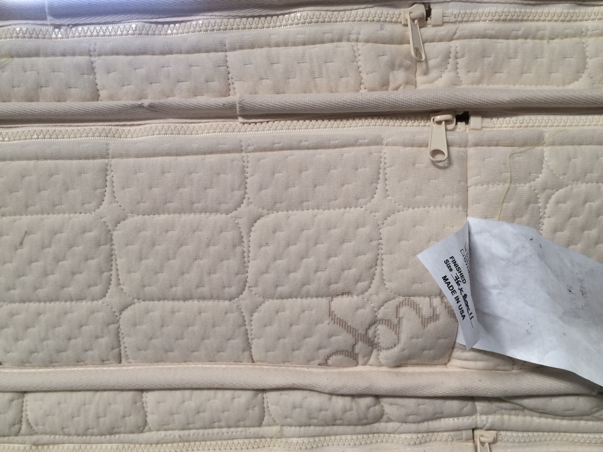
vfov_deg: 44.2
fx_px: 557
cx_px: 305
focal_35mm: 32
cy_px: 235
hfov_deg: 56.8
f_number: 2.2
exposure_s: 1/30
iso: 40
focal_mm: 4.15
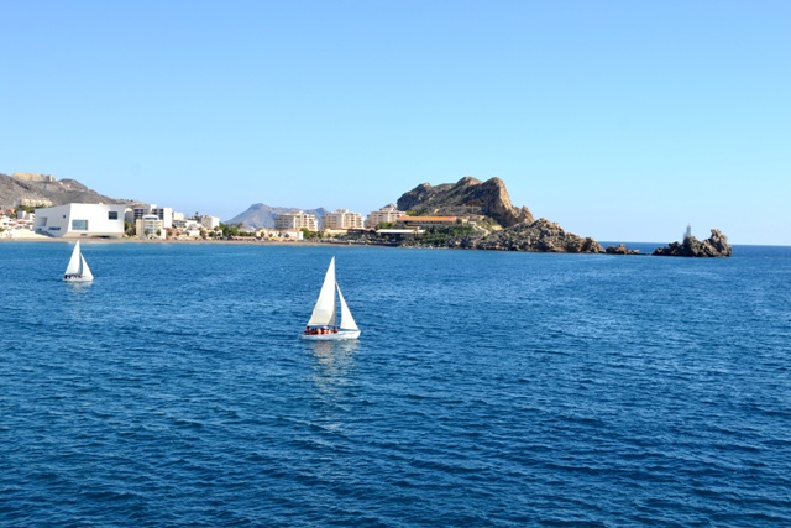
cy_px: 264
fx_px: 923
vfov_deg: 31.9
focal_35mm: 42
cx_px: 396
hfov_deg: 46.4
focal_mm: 28
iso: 100
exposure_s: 1/250
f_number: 8
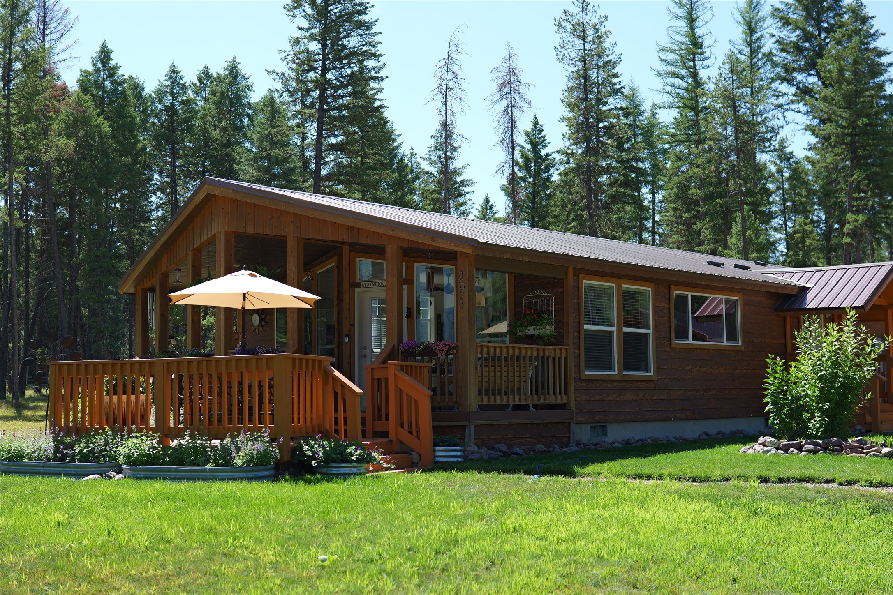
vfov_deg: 27.0
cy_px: 298
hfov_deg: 39.6
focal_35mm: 50
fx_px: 1240
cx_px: 446
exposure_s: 1/400
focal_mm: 50
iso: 100
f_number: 3.5
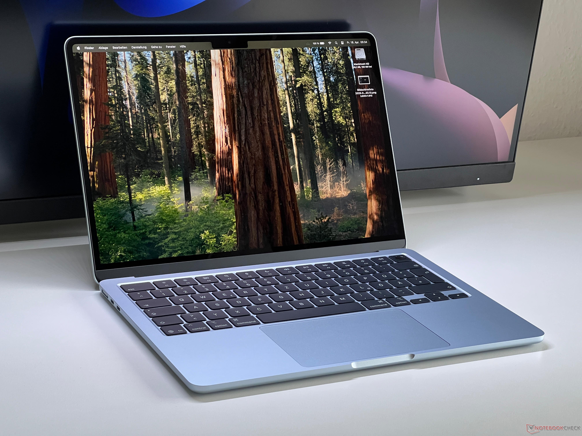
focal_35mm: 77
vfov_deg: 19.1
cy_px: 218
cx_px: 291
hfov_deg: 25.3
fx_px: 1295
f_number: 2.8
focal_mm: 9
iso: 160
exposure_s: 1/99
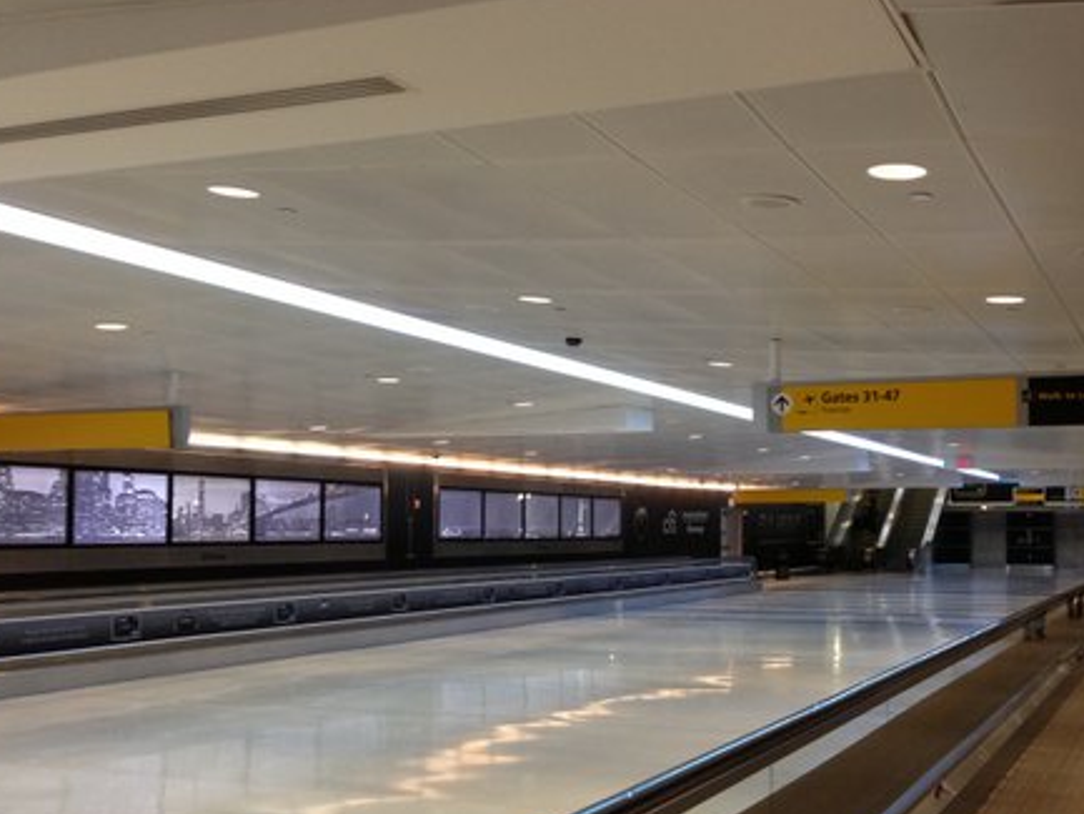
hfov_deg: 42.0
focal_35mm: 45
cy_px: 482
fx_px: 1410
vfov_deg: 32.1
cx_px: 623
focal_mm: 4.13
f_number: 2.4
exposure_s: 1/20
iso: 125
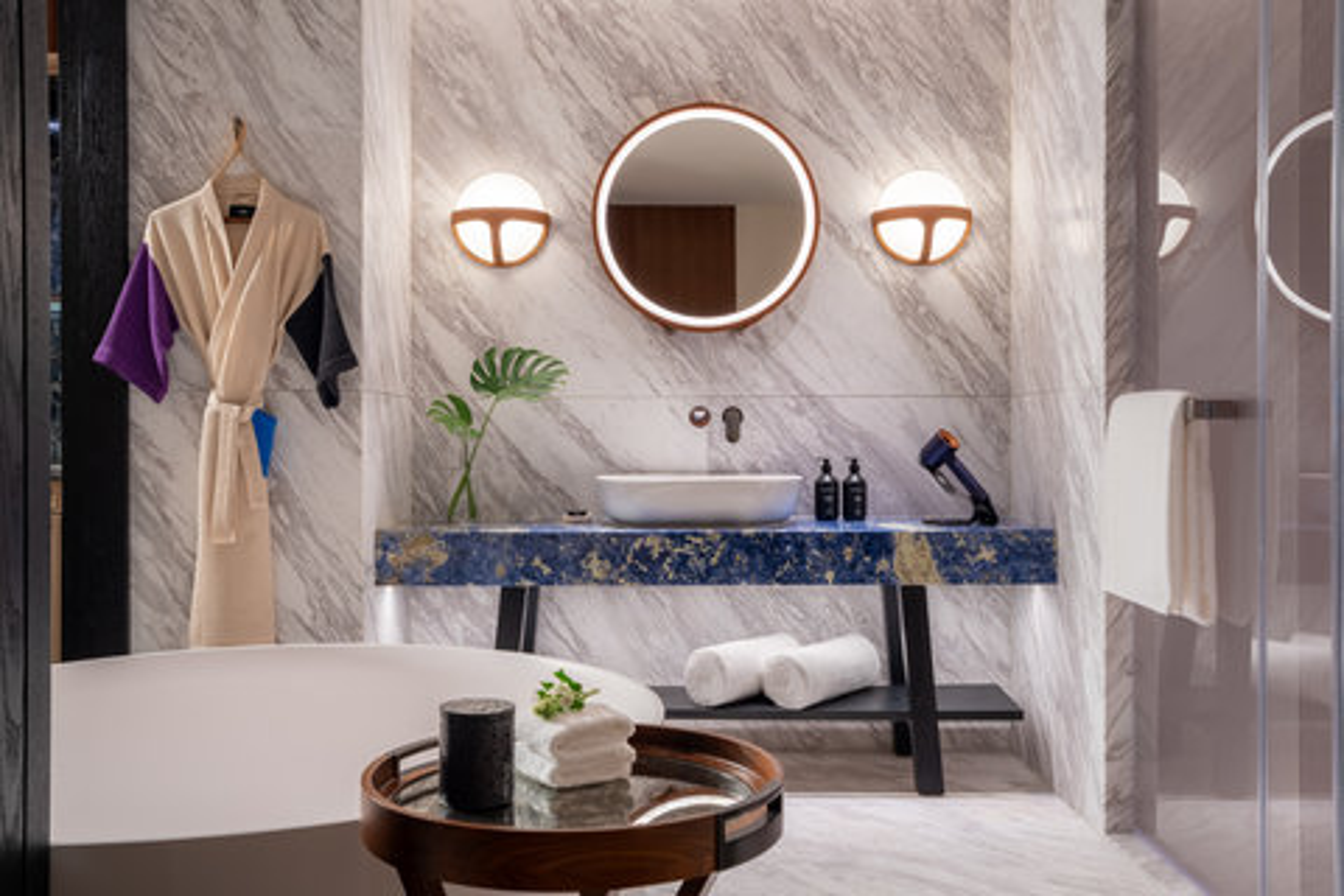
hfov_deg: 54.4
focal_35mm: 35
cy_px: 448
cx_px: 672
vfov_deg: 37.9
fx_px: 1307
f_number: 13
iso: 200
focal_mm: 35
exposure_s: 1/8
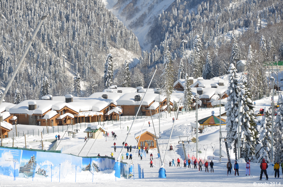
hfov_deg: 13.1
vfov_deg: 8.7
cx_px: 142
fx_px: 1236
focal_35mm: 158
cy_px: 94
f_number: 9
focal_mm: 105
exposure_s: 1/320
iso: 100
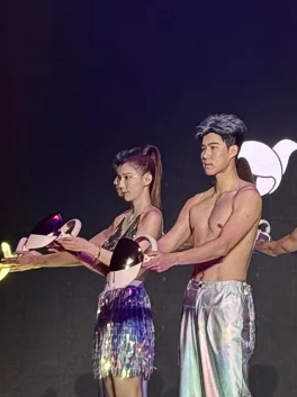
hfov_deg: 7.3
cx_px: 601
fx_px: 2246
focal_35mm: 196
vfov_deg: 9.7
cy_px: -283
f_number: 1.78
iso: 125
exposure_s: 1/60
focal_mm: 6.76
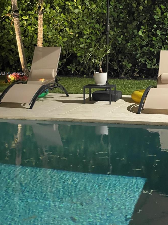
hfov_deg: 17.0
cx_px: 93
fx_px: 563
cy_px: 74
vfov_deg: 22.4
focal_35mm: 87
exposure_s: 1/30
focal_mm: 7.5
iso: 1250
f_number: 2.2
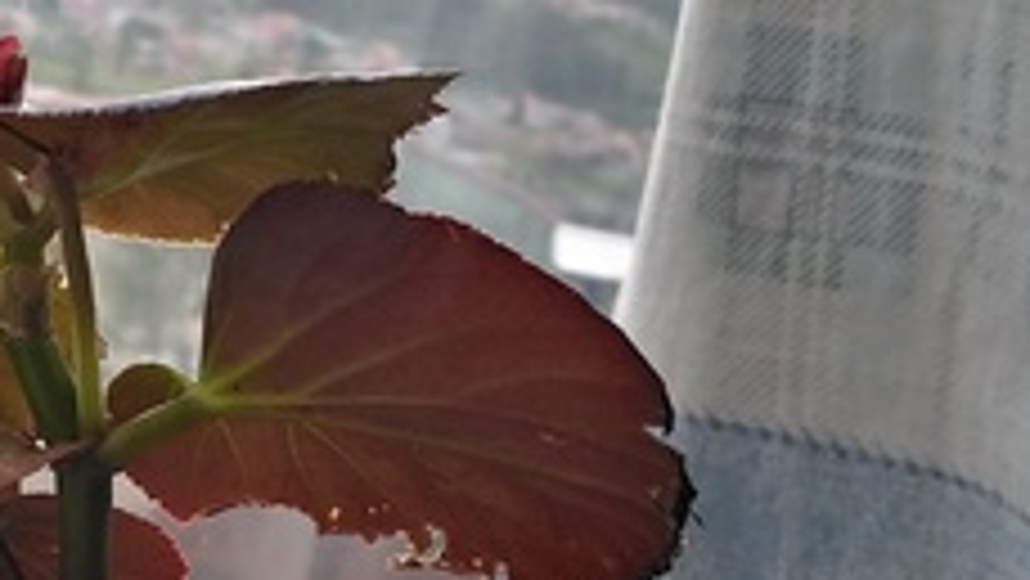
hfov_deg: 26.6
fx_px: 2158
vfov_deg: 15.3
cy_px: 355
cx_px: 279
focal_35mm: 79
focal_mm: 3.62
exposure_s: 1/134
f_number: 1.8
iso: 100
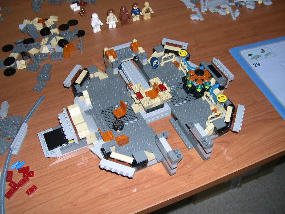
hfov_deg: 49.0
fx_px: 313
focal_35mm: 38
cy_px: 107
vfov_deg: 37.7
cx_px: 142
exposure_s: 1/60
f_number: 2.8
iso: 100
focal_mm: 8
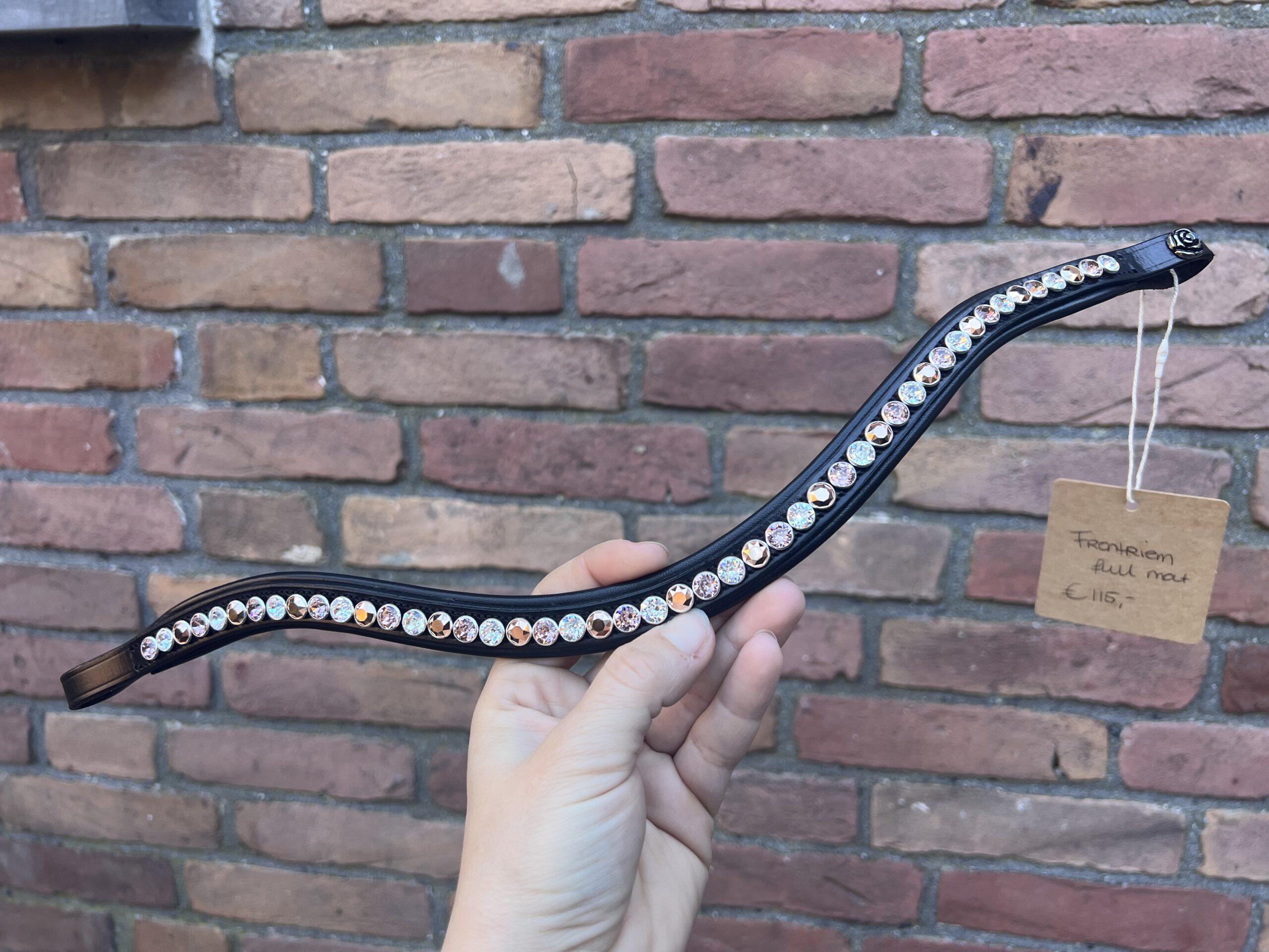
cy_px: 476
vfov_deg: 53.1
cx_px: 634
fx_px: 953
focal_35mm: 26
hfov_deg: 67.3
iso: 40
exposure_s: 1/121
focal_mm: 5.7
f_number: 1.5
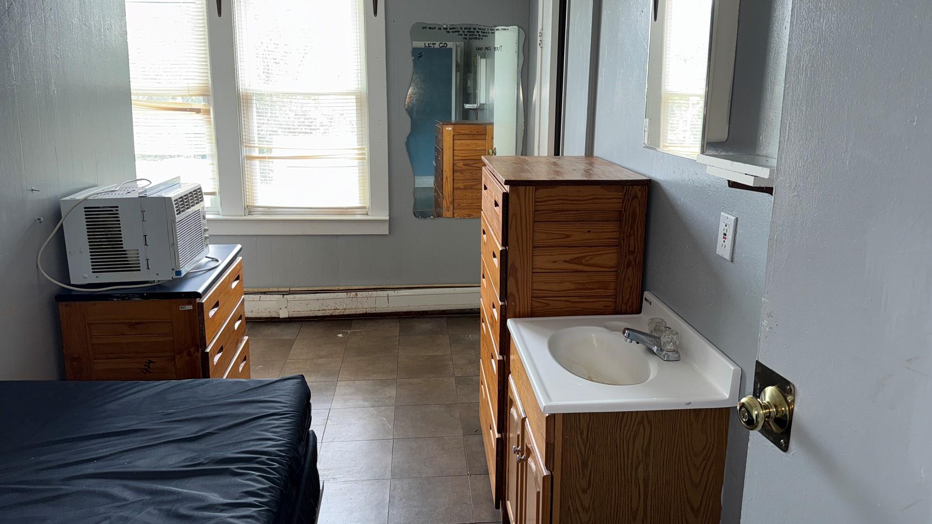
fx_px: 667
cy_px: 223
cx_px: 480
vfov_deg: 42.8
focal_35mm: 27
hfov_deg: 69.8
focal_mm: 6.76
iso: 64
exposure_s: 1/30
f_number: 1.78
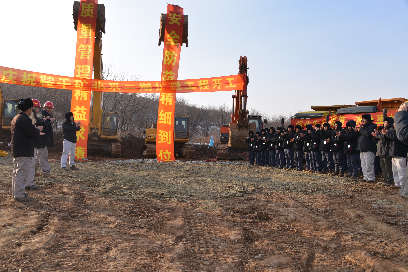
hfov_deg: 58.7
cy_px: 136
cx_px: 204
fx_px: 363
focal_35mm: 32
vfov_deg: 41.1
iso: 100
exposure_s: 1/200
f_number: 7.1
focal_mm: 32
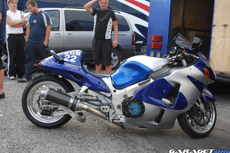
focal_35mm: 37
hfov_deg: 51.9
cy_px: 76
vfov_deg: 36.0
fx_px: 236
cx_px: 114
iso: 200
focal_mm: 24
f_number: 5.6
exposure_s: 1/125
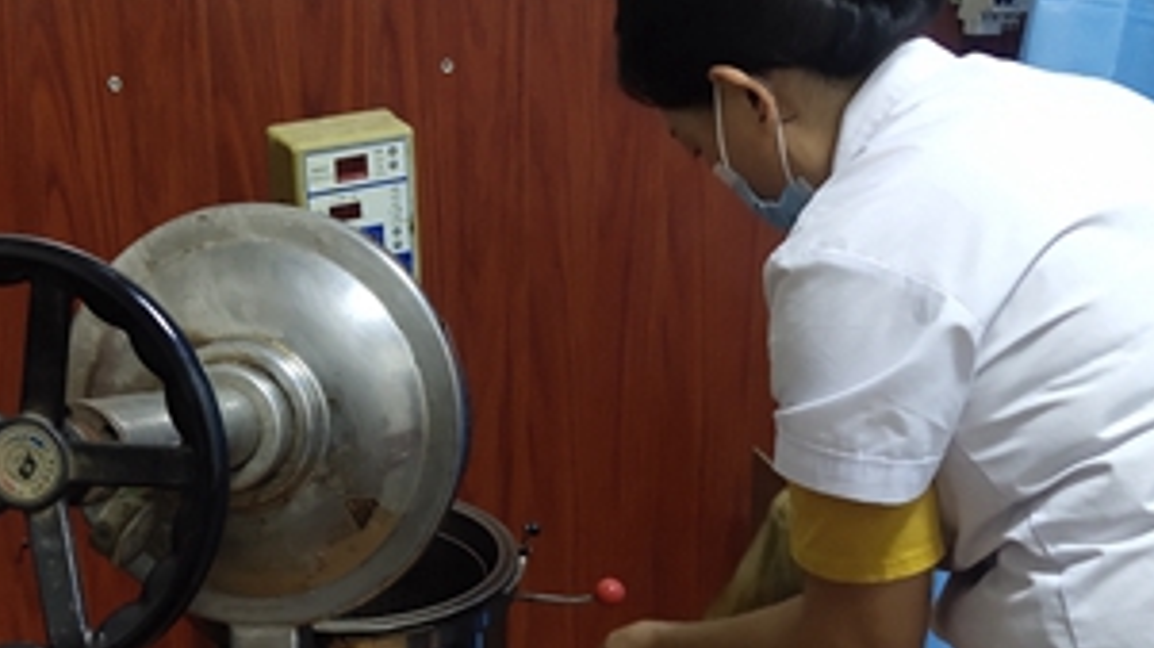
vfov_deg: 18.8
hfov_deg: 33.3
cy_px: 552
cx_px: 590
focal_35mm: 63
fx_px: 1927
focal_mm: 4.27
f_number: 1.8
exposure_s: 1/50
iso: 234
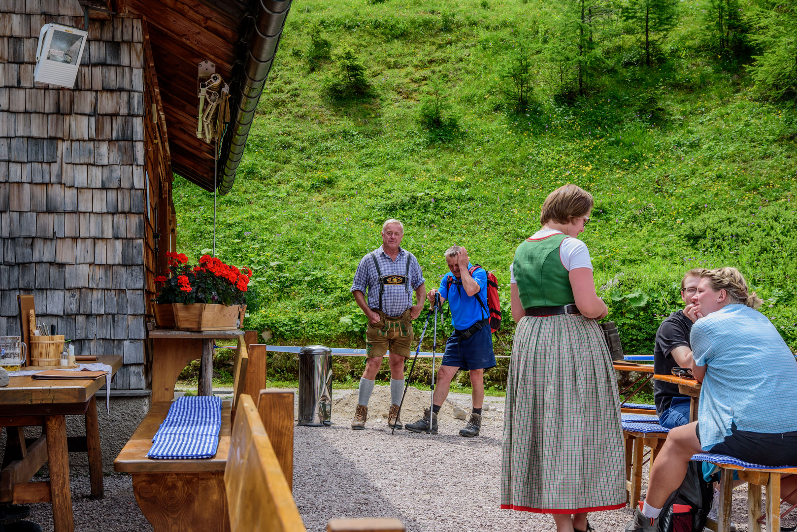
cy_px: 266
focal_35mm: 58
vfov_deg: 23.4
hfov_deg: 34.5
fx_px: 1284
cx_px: 398
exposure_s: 1/200
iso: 500
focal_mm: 58
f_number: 13
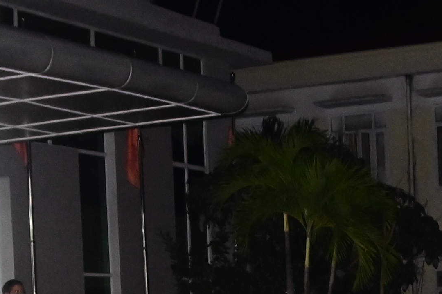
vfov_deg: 11.8
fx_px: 1387
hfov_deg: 17.7
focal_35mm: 113
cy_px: 392
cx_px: 441
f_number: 4
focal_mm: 21
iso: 4000
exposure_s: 1/200
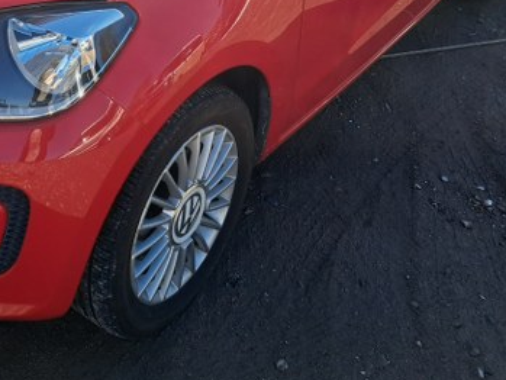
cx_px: 116
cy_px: -25
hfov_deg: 34.1
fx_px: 804
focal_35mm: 55
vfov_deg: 24.9
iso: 50
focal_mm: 5.23
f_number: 1.8
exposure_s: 1/697
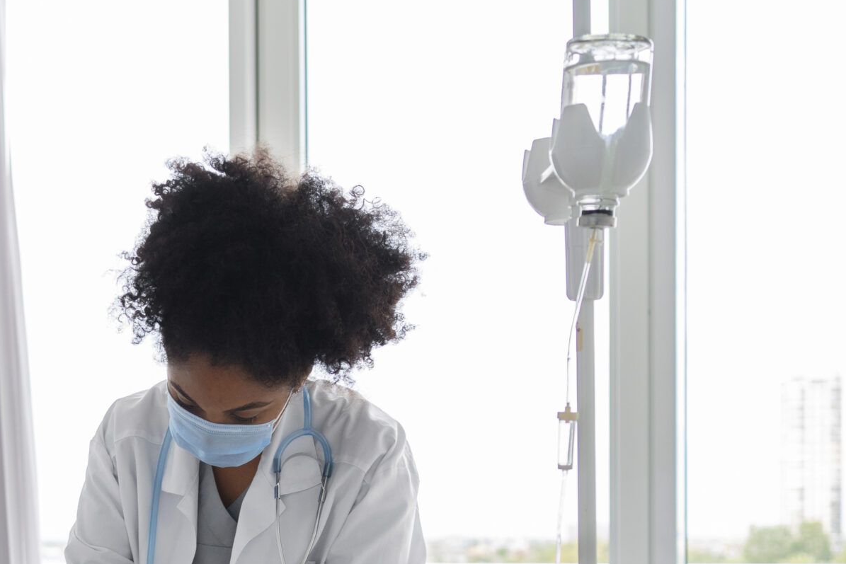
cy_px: 582
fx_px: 1763
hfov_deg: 26.6
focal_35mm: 75
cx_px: 202
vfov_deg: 17.7
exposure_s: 1/200
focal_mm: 35
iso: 640
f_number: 3.2
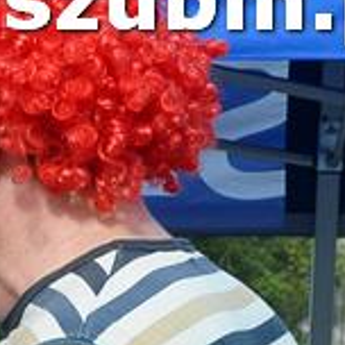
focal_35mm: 357
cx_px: -463
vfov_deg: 4.9
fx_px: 4025
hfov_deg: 4.8
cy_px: 535
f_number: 11
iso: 800
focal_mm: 50
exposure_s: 1/500
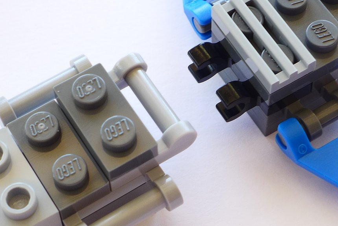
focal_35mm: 110
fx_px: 1033
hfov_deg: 18.6
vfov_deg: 12.5
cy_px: 100
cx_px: 189
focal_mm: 9.8
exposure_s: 1/20
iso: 80
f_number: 4
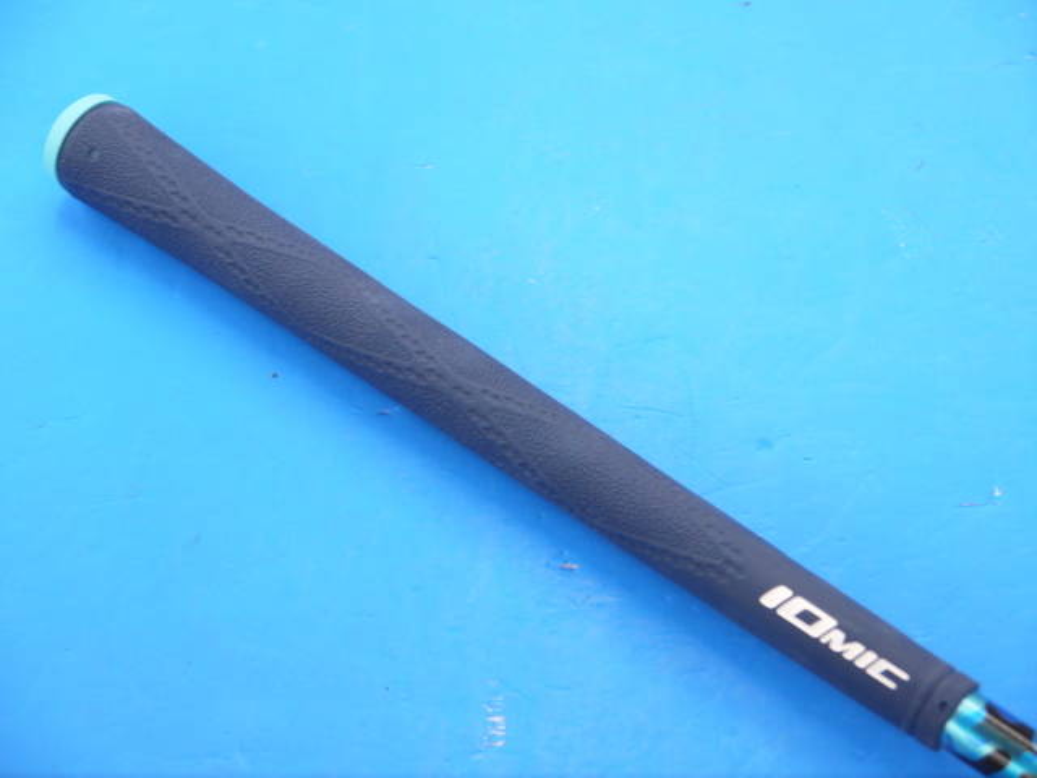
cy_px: 389
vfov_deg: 17.6
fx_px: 2516
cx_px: 518
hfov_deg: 23.3
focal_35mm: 84
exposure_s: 1/80
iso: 800
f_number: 5.6
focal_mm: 42
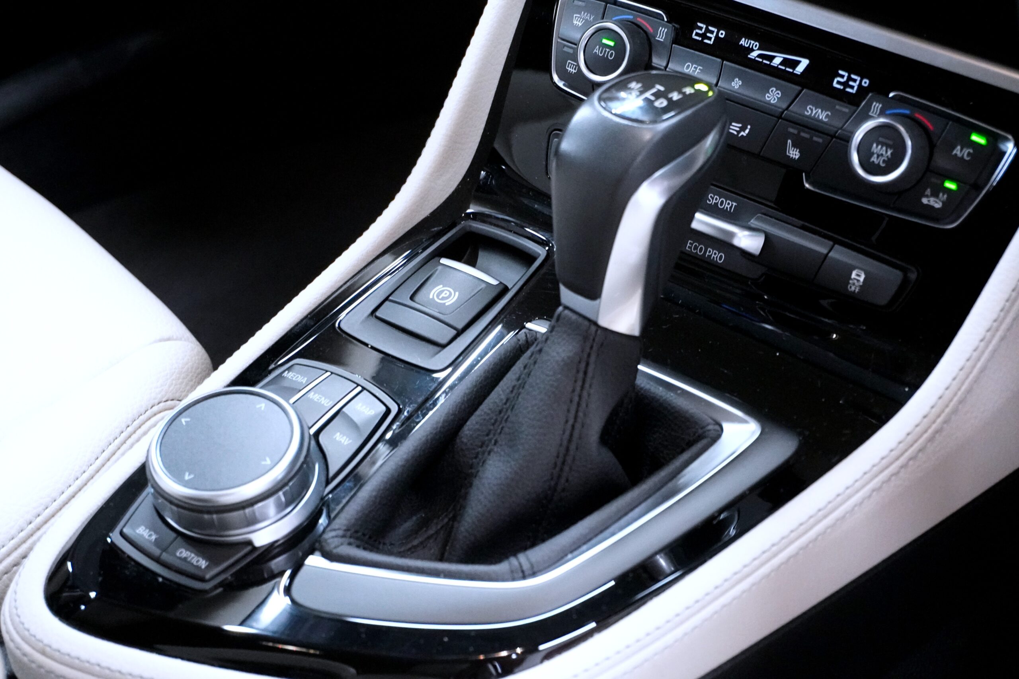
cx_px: 510
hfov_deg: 28.6
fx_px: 1996
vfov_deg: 19.3
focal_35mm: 70
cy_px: 340
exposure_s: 1/30
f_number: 5.6
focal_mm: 47
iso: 6400
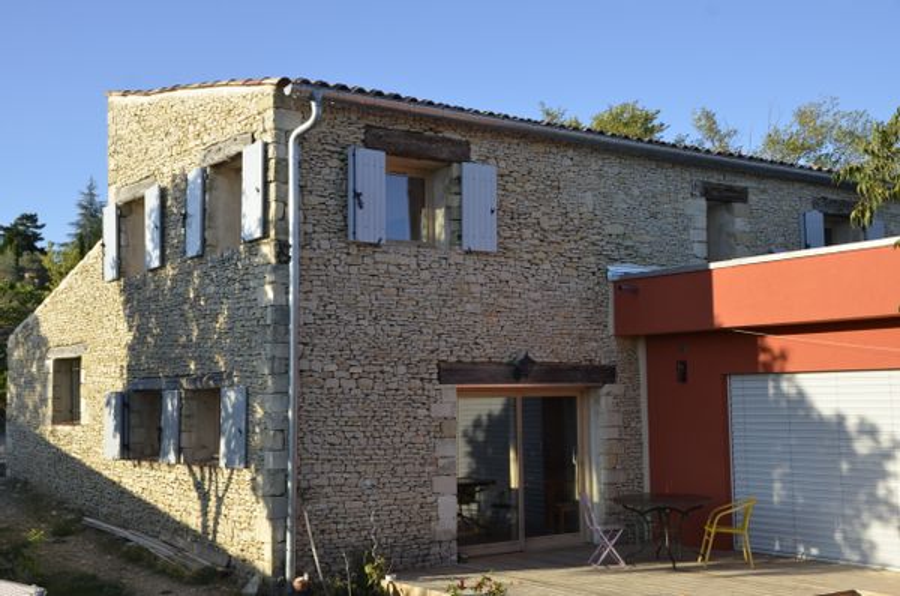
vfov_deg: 27.9
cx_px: 450
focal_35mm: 48
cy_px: 298
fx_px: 1197
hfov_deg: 41.2
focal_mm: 32
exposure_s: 1/250
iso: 200
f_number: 8
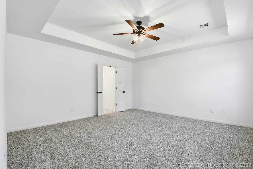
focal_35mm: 15
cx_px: 126
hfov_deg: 100.4
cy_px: 84
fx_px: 105
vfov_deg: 77.3
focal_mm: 10
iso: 250
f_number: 9
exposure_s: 1/125
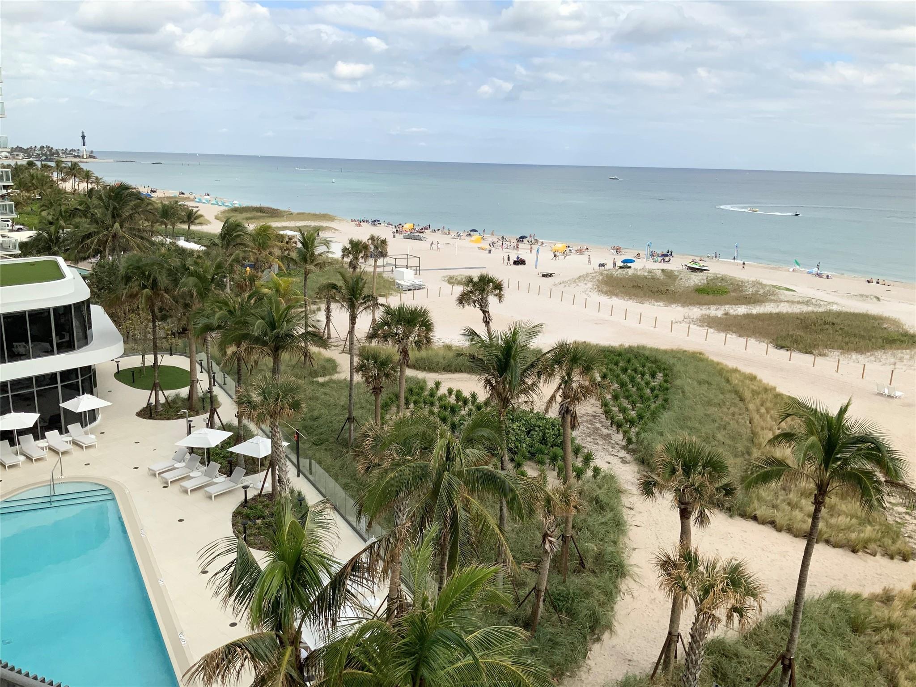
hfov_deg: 61.7
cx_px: 458
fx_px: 767
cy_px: 344
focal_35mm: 29
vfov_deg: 48.2
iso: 20
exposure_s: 1/1984
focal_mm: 3
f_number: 1.8
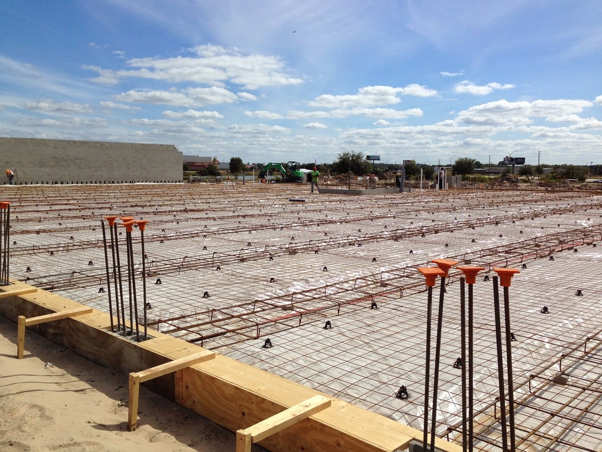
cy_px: 226
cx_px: 301
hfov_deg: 55.4
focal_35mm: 33
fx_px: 574
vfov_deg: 42.9
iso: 50
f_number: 2.4
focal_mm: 4.12
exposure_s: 1/3390
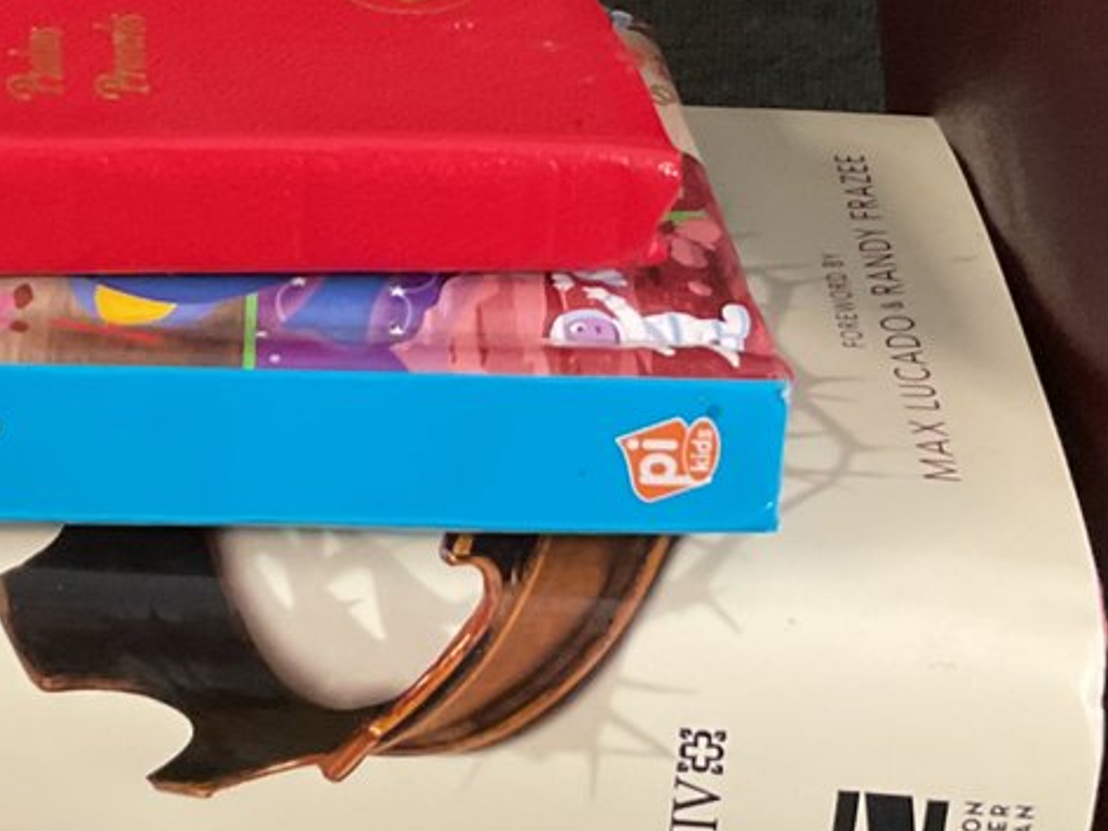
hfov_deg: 21.0
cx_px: 381
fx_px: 2977
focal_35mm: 93
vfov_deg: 15.8
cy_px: 163
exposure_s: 1/40
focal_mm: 3
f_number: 1.8
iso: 250
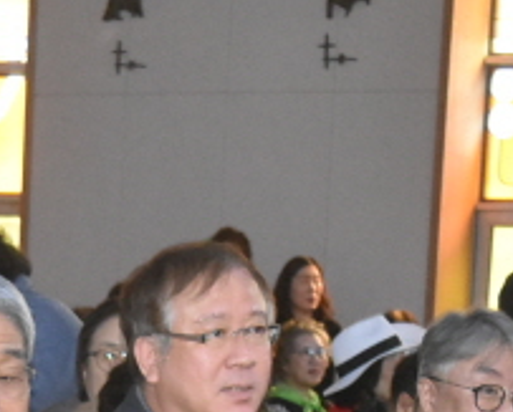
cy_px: 738
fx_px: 2635
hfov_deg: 11.1
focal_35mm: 173
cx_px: 51
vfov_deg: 8.6
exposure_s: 1/60
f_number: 4
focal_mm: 25
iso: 4500
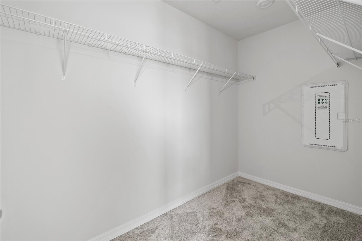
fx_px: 161
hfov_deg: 96.7
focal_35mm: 16
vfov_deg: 73.7
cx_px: 181
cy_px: 120
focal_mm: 16
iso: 100
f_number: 9
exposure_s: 4
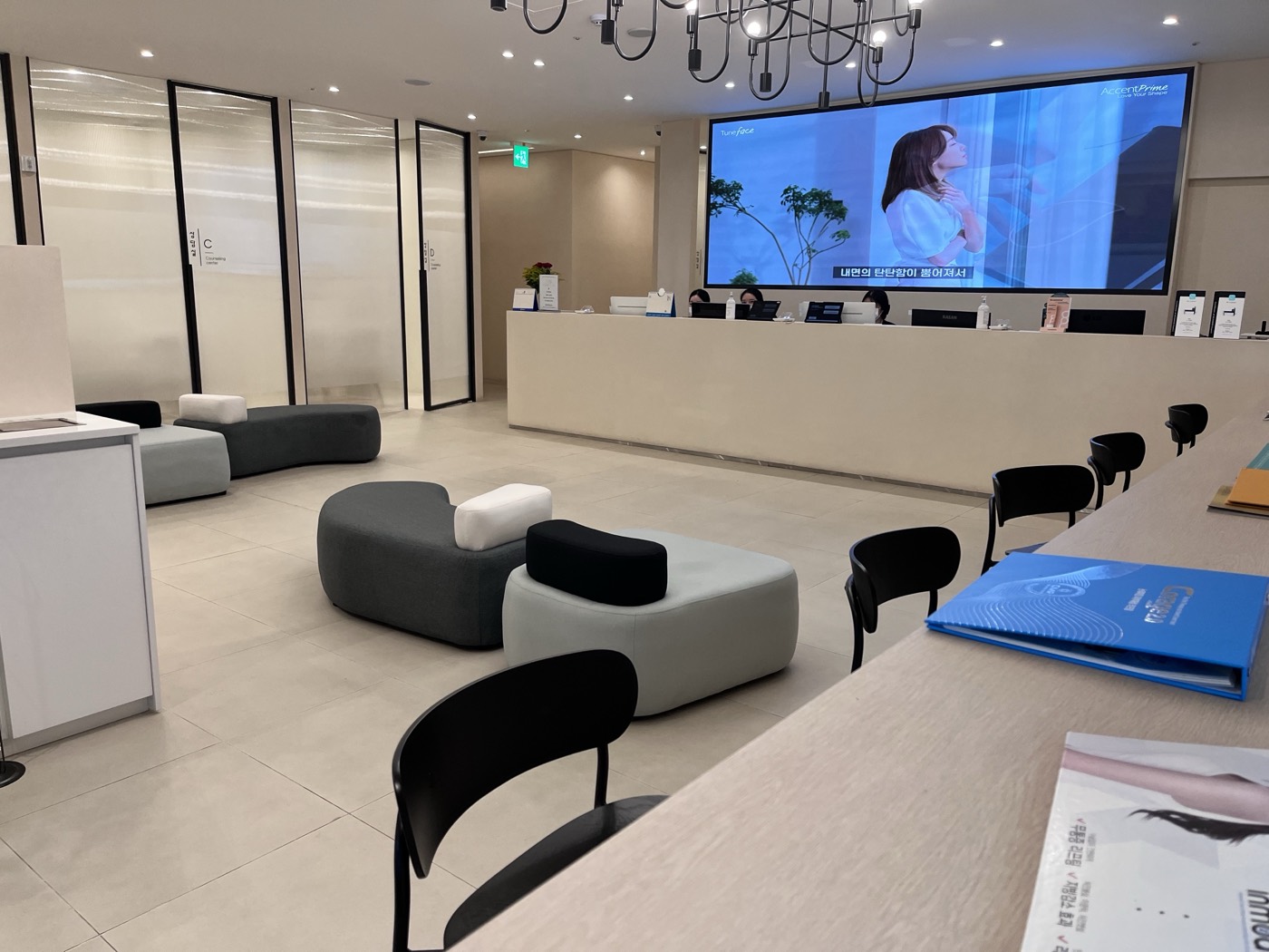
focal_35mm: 26
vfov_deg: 53.1
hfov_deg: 67.3
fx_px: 953
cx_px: 634
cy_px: 476
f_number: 1.6
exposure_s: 1/120
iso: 100
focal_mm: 5.1
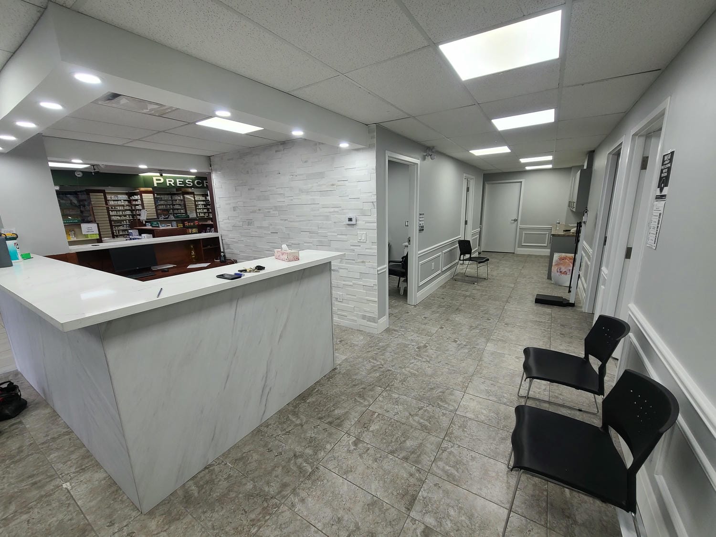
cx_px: 358
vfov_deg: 89.9
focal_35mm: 13
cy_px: 268
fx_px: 269
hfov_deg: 106.2
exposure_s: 1/120
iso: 100
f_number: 2.2
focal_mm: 2.2
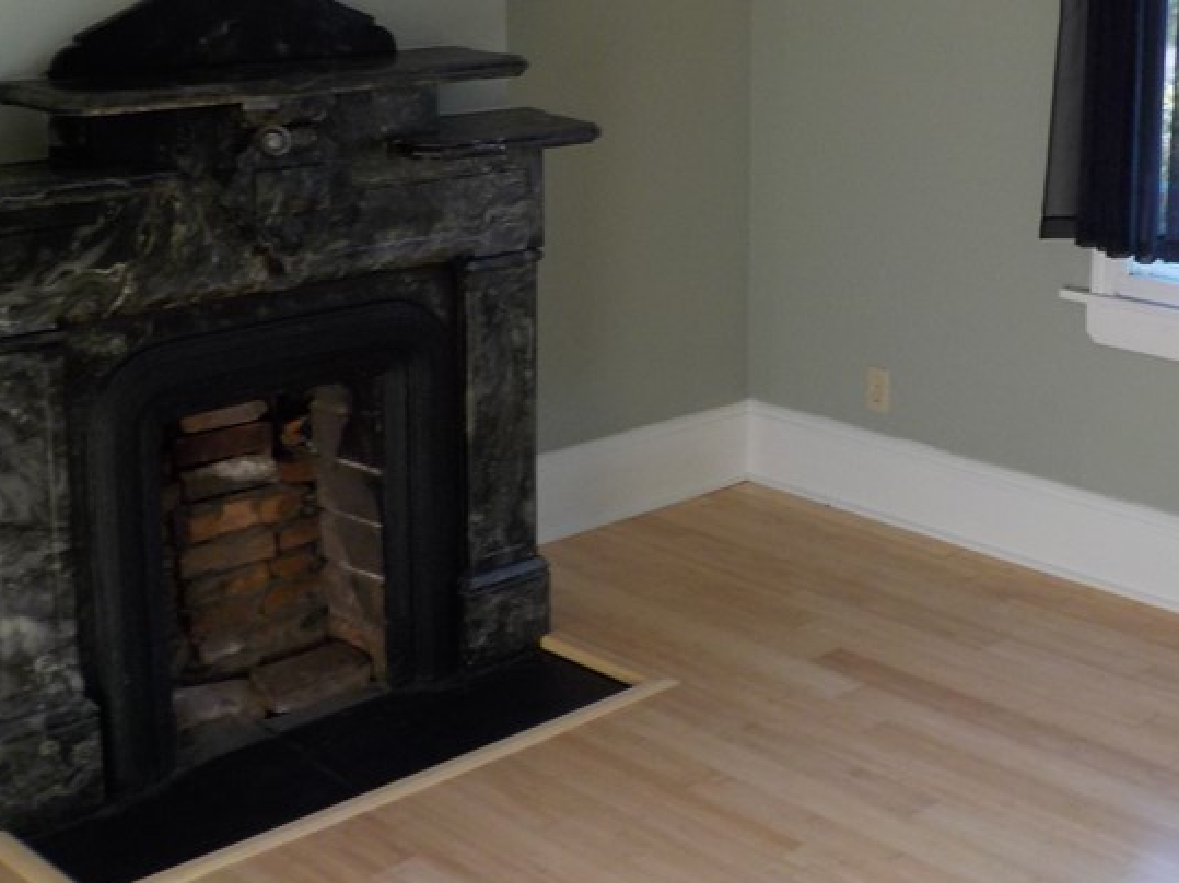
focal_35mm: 57
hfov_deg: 33.3
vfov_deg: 25.2
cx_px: 842
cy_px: 175
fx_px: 1941
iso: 125
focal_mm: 4.1
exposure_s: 1/40
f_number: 3.3
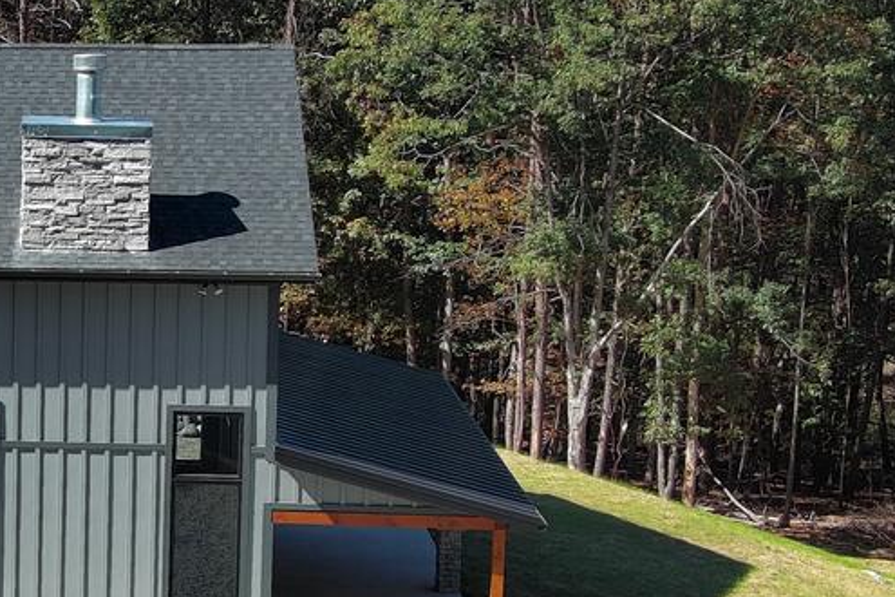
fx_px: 2983
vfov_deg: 11.4
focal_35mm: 120
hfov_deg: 16.4
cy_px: 303
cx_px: -168
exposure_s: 1/780
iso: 100
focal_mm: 10.57
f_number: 2.8
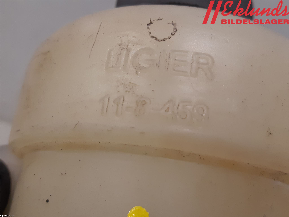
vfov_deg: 53.1
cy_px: 108
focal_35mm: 26
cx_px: 144
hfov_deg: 67.3
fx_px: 217
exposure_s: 1/50
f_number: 1.7
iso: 160
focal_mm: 3.93
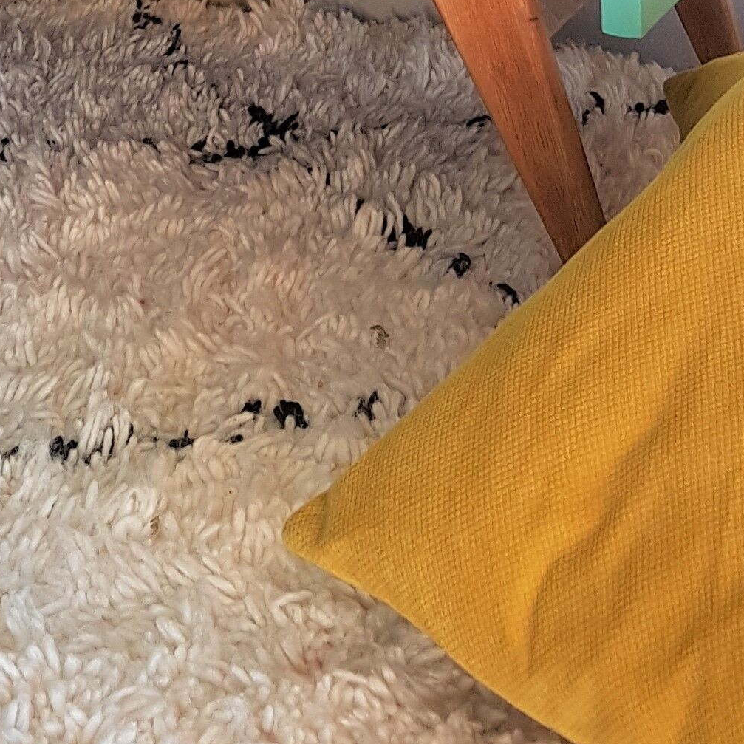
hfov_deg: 18.8
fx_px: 2237
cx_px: 269
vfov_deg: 15.7
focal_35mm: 92
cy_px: -660
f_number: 1.7
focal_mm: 4.2
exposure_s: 1/50
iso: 40
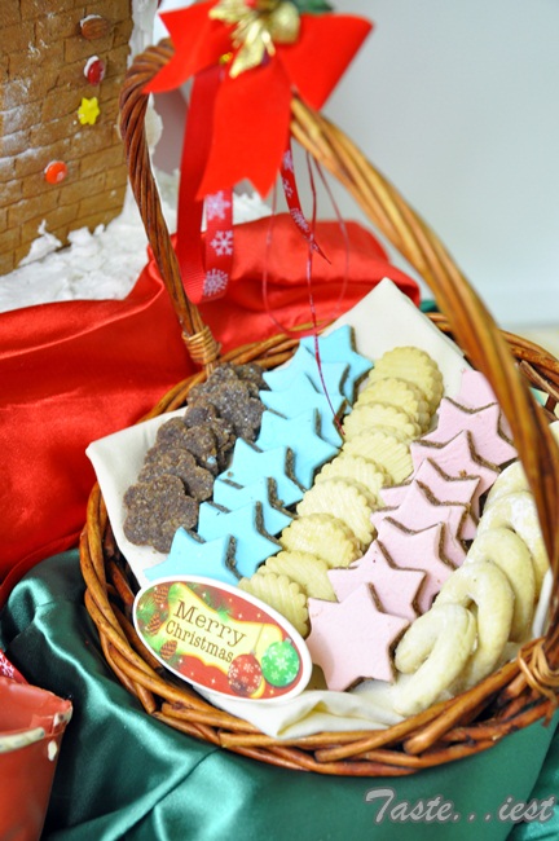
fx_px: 1330
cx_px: 280
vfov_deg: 35.1
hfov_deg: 23.7
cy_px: 420
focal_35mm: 57
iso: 640
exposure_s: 1/80
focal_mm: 38
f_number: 4.5
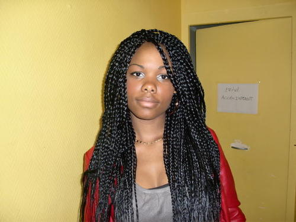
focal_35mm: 36
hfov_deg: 51.4
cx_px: 148
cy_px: 111
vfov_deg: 39.7
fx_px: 308
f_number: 2.8
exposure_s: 1/60
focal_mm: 6.3
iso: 160
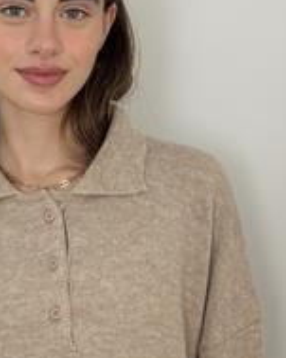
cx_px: 40
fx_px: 1398
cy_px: 285
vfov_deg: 14.5
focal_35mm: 132
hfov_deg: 11.6
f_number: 1.78
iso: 80
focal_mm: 6.76
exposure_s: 1/121
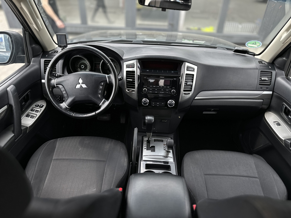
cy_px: 109
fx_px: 202
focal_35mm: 24
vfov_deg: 56.8
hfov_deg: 71.6
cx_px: 146
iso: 80
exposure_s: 1/498
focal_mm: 6.86
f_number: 1.78
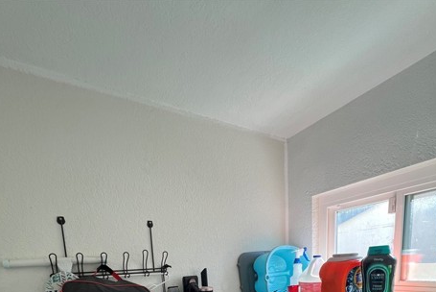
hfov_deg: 86.9
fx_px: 230
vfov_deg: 49.6
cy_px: 305
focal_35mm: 19
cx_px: 218
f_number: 1.8
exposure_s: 1/99
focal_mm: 1.57
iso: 50
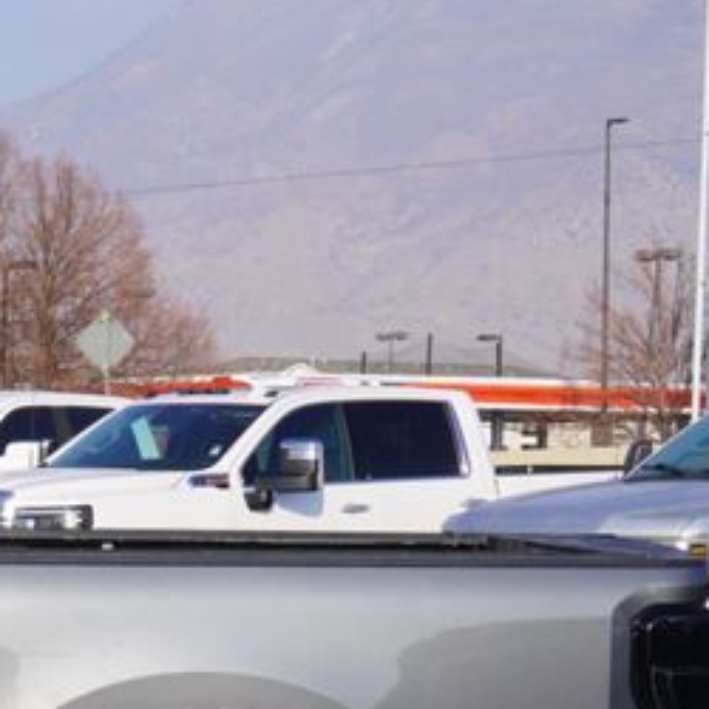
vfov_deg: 10.7
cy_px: 746
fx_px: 3748
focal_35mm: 162
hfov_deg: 10.2
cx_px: -556
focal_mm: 31
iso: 100
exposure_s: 1/125
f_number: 11
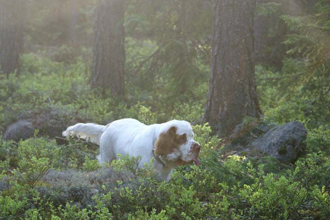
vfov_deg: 12.0
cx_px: 166
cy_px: 102
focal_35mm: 114
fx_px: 1045
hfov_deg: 18.0
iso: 400
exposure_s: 1/125
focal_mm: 70
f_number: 5.6
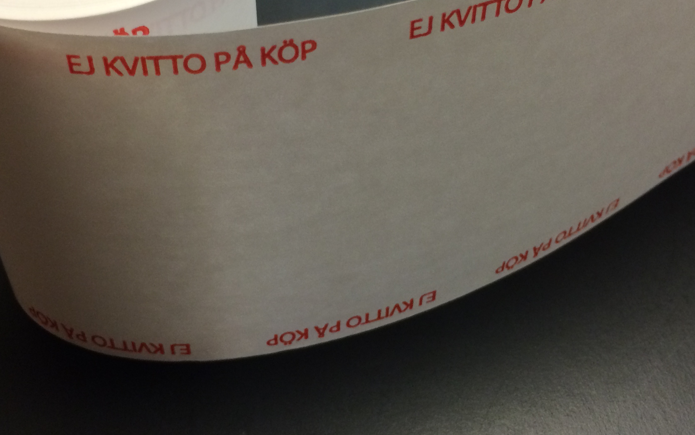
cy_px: 135
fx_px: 852
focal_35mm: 45
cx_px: 330
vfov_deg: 28.4
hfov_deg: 44.3
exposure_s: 1/33
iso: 80
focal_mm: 4.15
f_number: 2.2
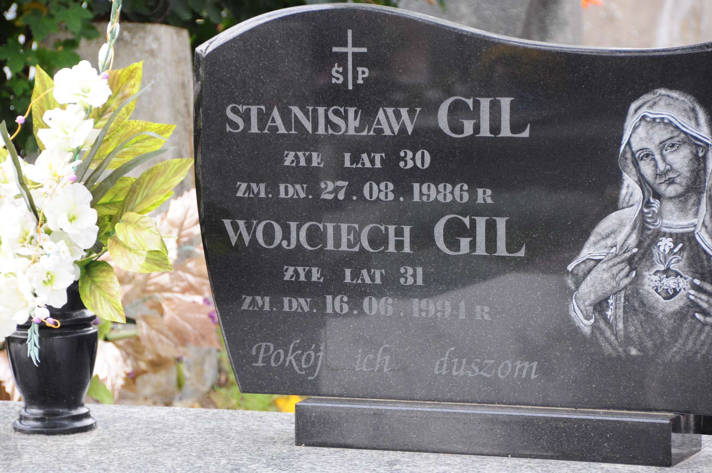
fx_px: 3556
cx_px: 356
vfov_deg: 7.6
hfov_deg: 11.4
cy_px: 236
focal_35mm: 180
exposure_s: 1/125
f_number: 7.1
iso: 500
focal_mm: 120
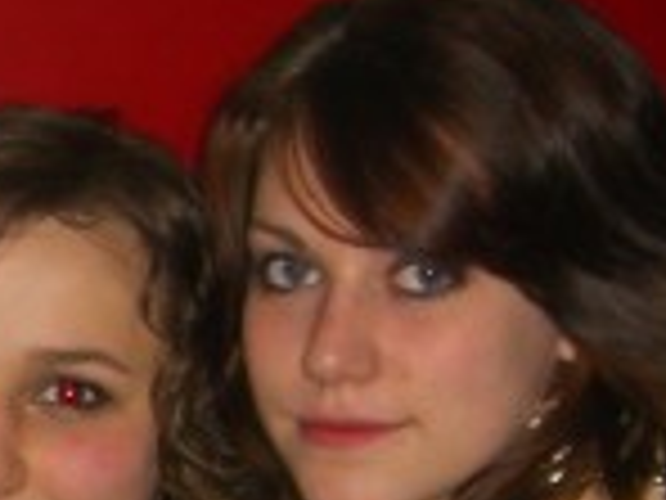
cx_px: -302
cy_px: 685
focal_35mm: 154
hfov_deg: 12.3
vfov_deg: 9.4
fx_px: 2963
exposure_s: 1/60
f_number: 2.8
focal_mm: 7.9
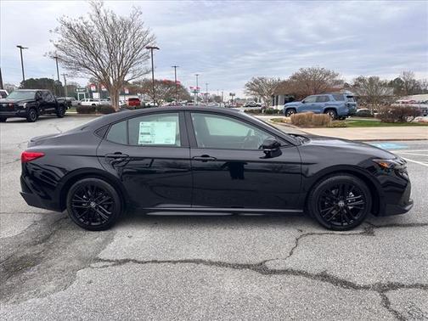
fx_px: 297
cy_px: 160
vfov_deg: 56.8
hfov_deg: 71.6
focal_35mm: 24
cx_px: 214
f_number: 1.78
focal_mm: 6.86
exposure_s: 1/1144
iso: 80
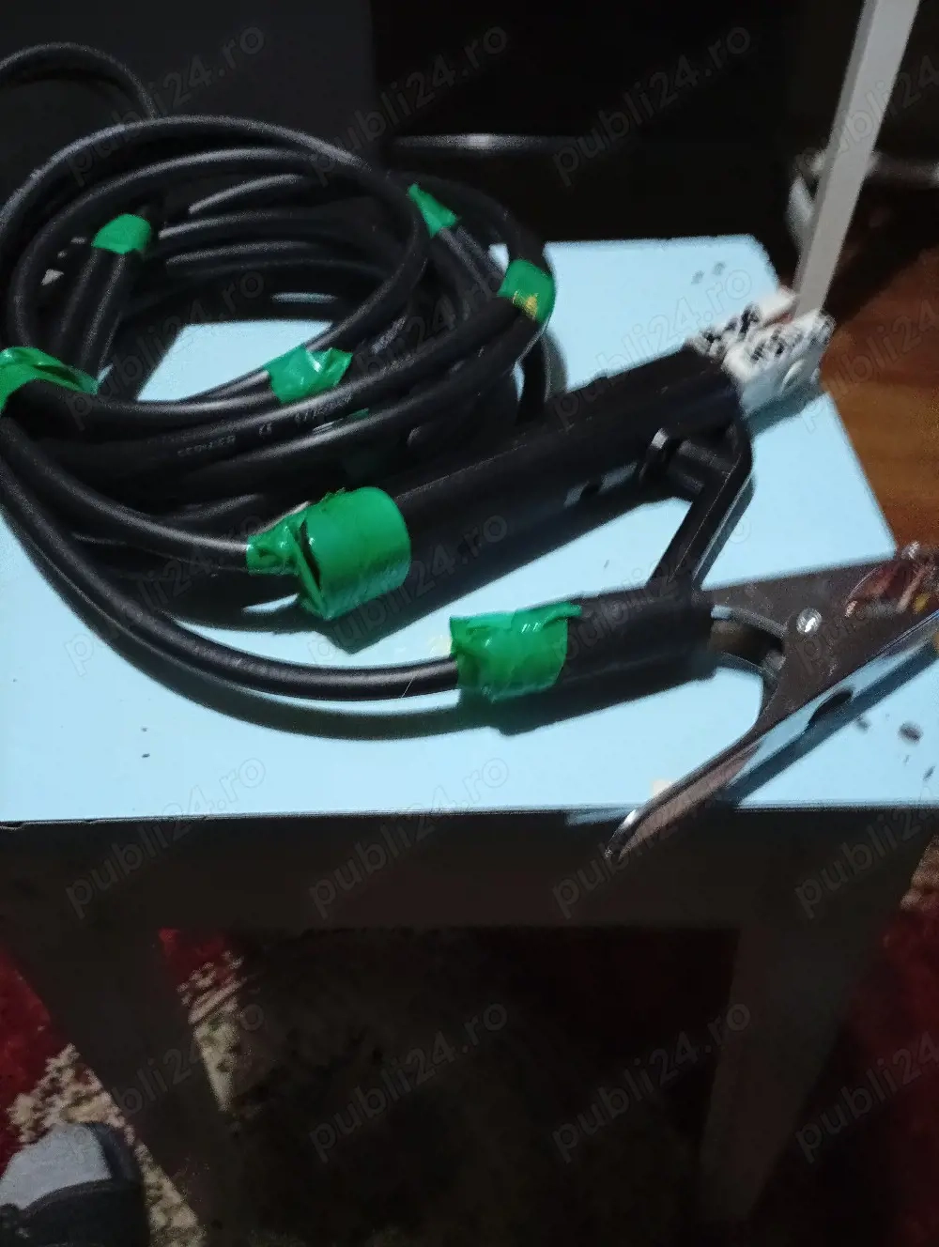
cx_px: 470
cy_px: 624
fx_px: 974
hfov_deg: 51.5
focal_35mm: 27
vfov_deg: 65.2
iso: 705
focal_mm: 3.84
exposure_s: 1/33.3
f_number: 1.8
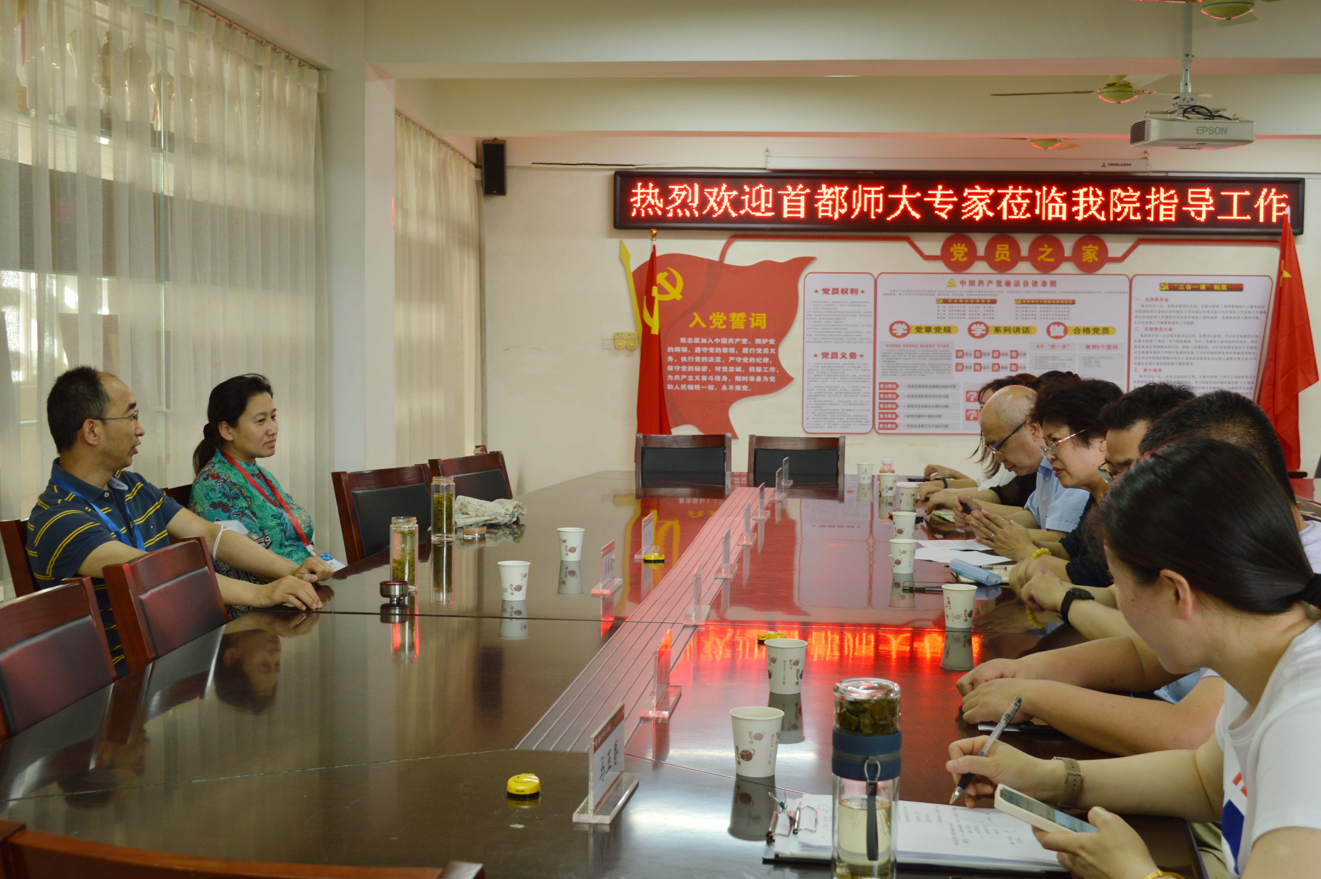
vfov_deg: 30.8
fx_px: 1595
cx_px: 660
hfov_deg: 45.0
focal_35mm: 44
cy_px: 440
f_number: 6.3
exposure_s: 1/20
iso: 200
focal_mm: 29
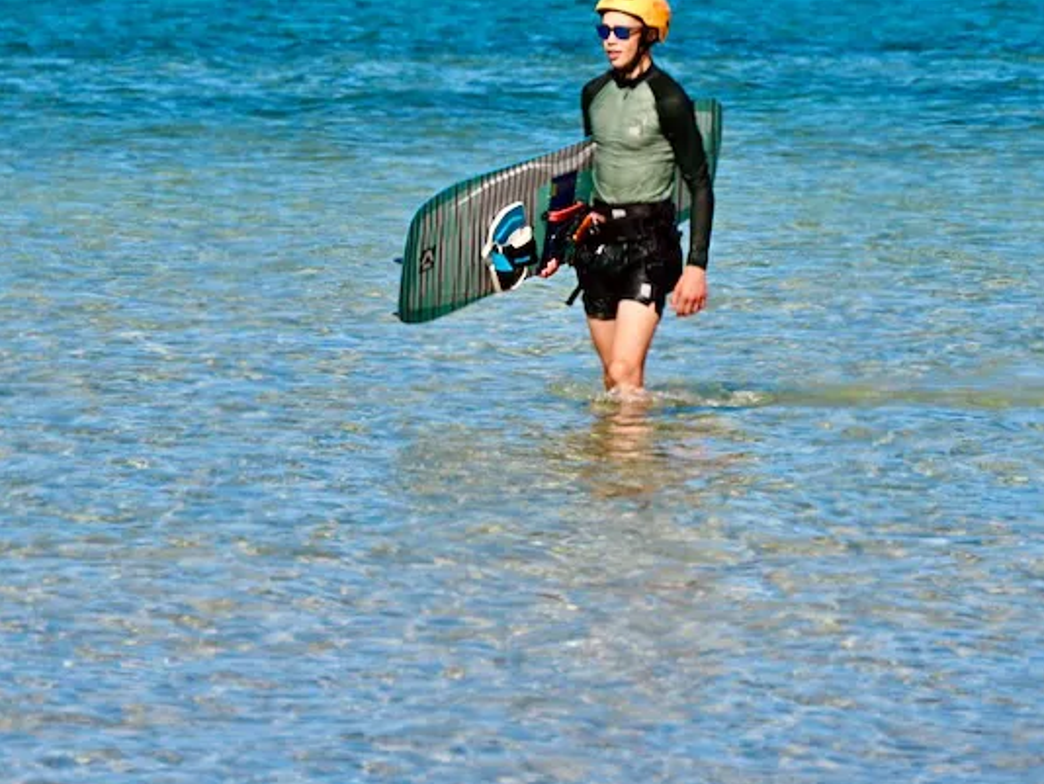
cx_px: 383
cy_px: 76
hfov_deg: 6.7
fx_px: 8961
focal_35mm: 297
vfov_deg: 5.0
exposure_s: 1/500
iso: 140
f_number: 6.3
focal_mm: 150
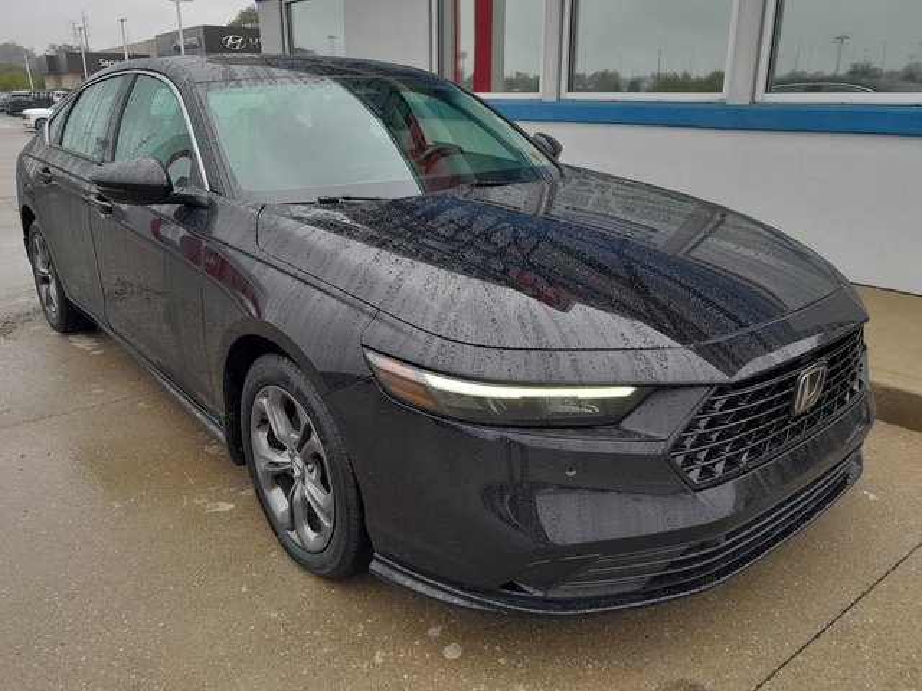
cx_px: 461
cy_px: 346
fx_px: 719
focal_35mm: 27
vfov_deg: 51.4
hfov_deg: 65.3
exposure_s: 1/60
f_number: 1.8
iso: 40
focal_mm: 4
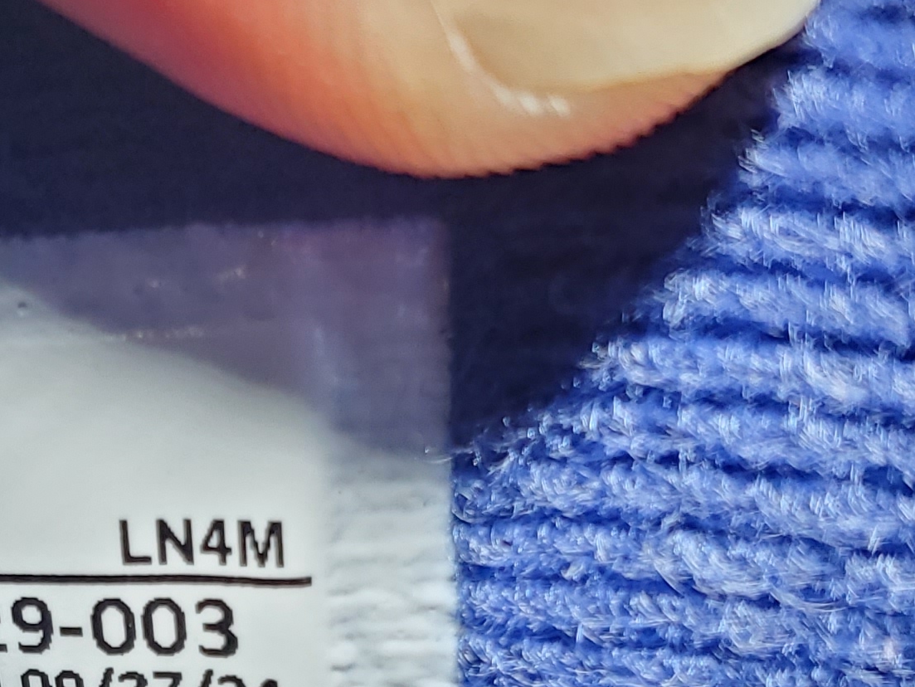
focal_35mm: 95
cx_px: 79
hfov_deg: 20.2
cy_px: 683
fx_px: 2512
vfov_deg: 15.3
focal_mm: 4.3
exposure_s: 1/100
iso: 160
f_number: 1.5
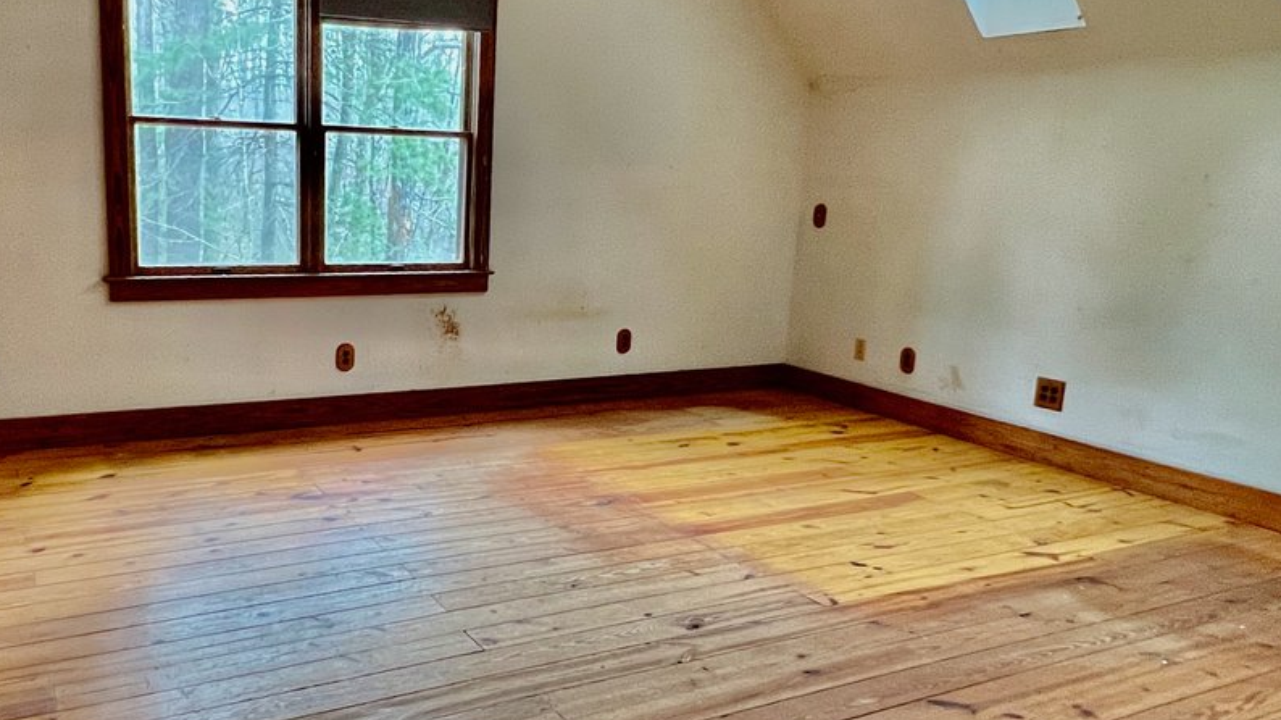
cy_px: 366
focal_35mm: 27
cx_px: 453
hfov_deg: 68.4
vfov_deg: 42.9
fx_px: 917
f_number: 1.8
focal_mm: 1.57
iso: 320
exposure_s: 1/60
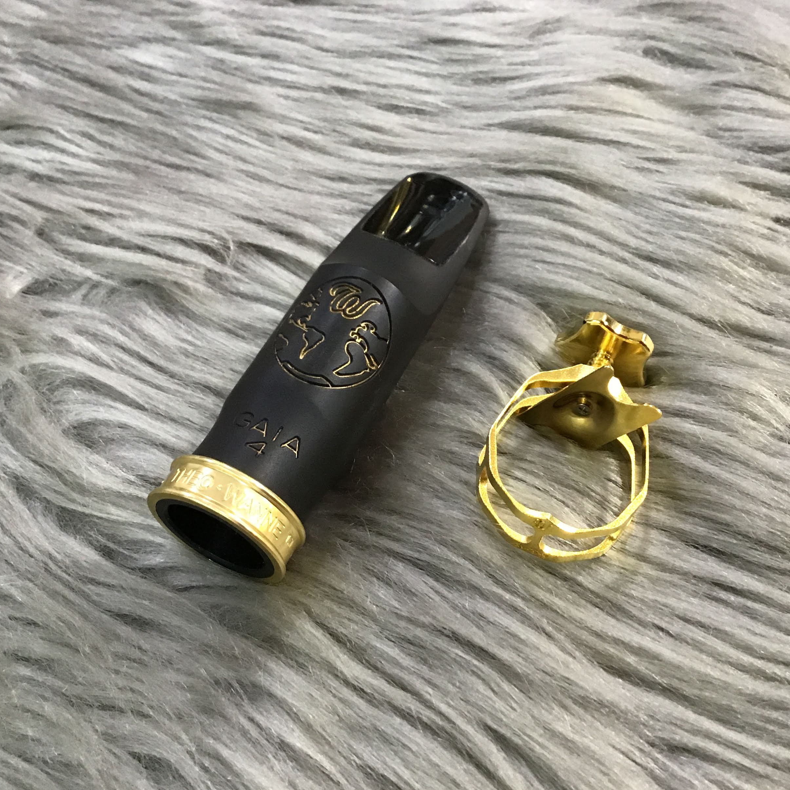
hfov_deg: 44.9
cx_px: 429
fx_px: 955
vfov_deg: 44.9
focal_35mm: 37
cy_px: 395
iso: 160
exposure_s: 1/30
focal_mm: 3.3
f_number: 2.4
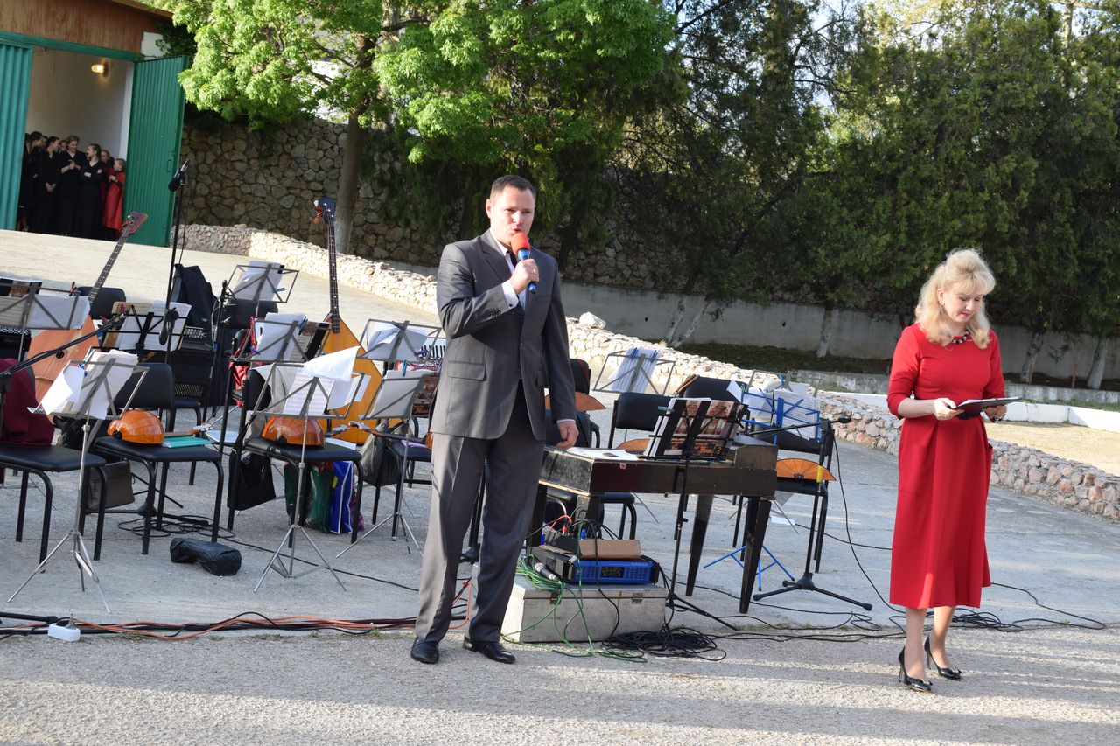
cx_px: 560
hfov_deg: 33.4
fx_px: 1866
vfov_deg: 22.6
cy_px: 373
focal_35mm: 60
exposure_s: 1/250
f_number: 8
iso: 400
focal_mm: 40
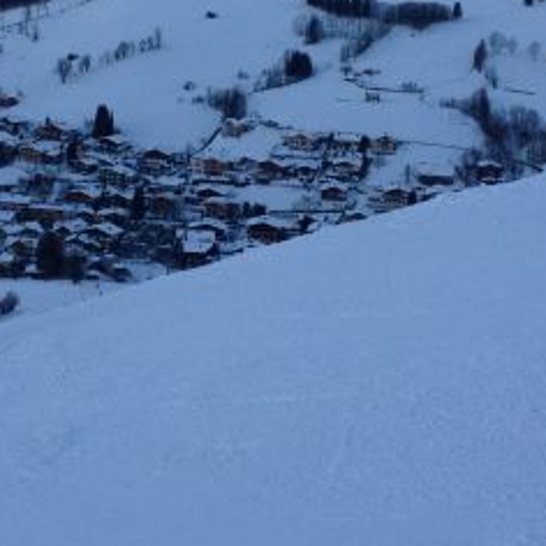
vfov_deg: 16.4
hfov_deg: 16.6
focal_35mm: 105
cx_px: 211
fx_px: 1874
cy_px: 104
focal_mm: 4.28
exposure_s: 1/890
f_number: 2.4
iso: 50
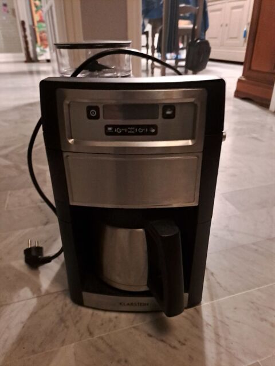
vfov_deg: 69.4
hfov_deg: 54.9
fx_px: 265
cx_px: 138
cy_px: 183
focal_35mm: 25
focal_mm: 4.65
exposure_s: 1/20
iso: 1000
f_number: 1.8
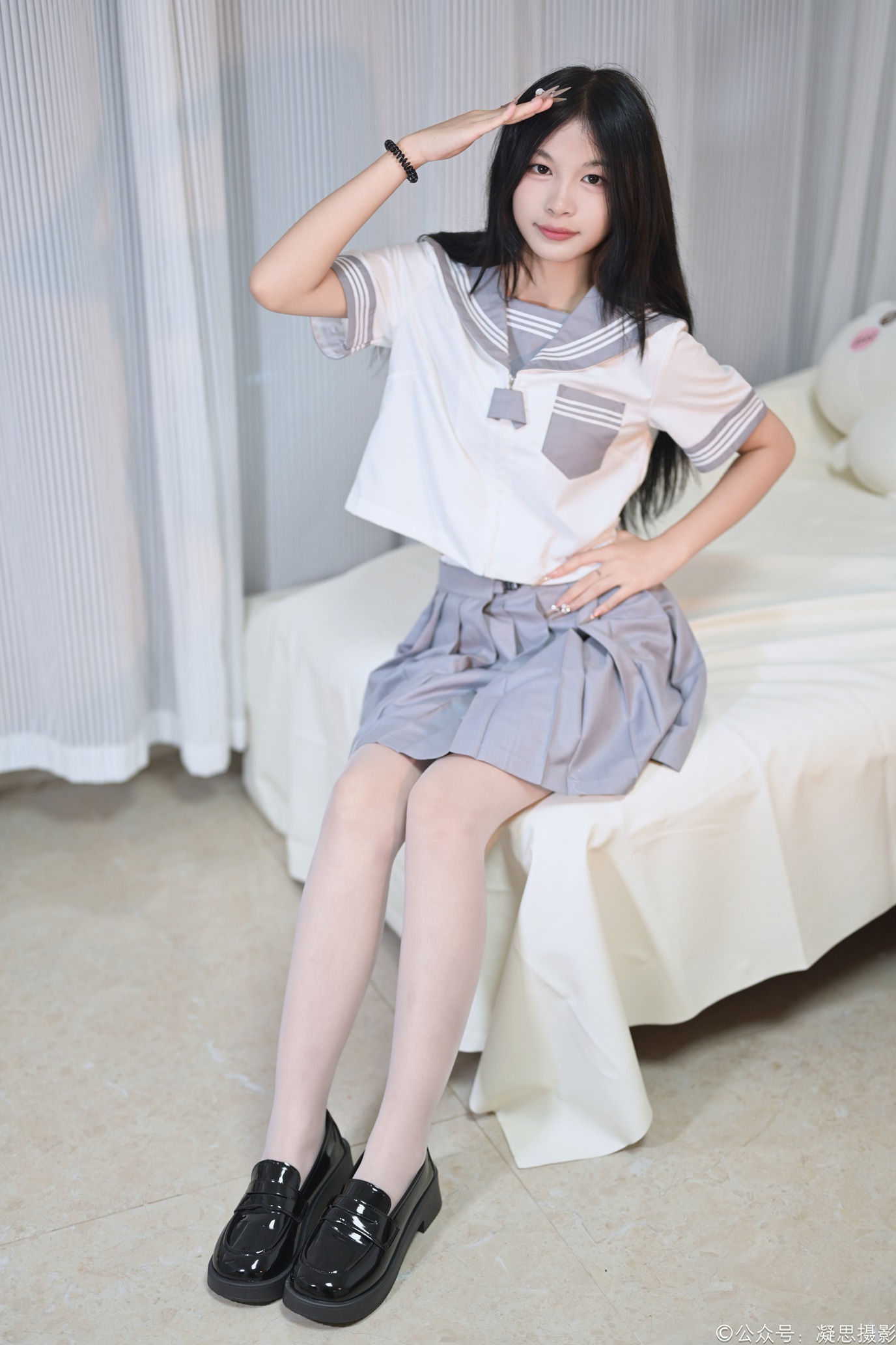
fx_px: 1867
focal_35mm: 50
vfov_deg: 39.6
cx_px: 448
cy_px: 672
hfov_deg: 27.0
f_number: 2
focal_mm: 50
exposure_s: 1/100
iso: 720
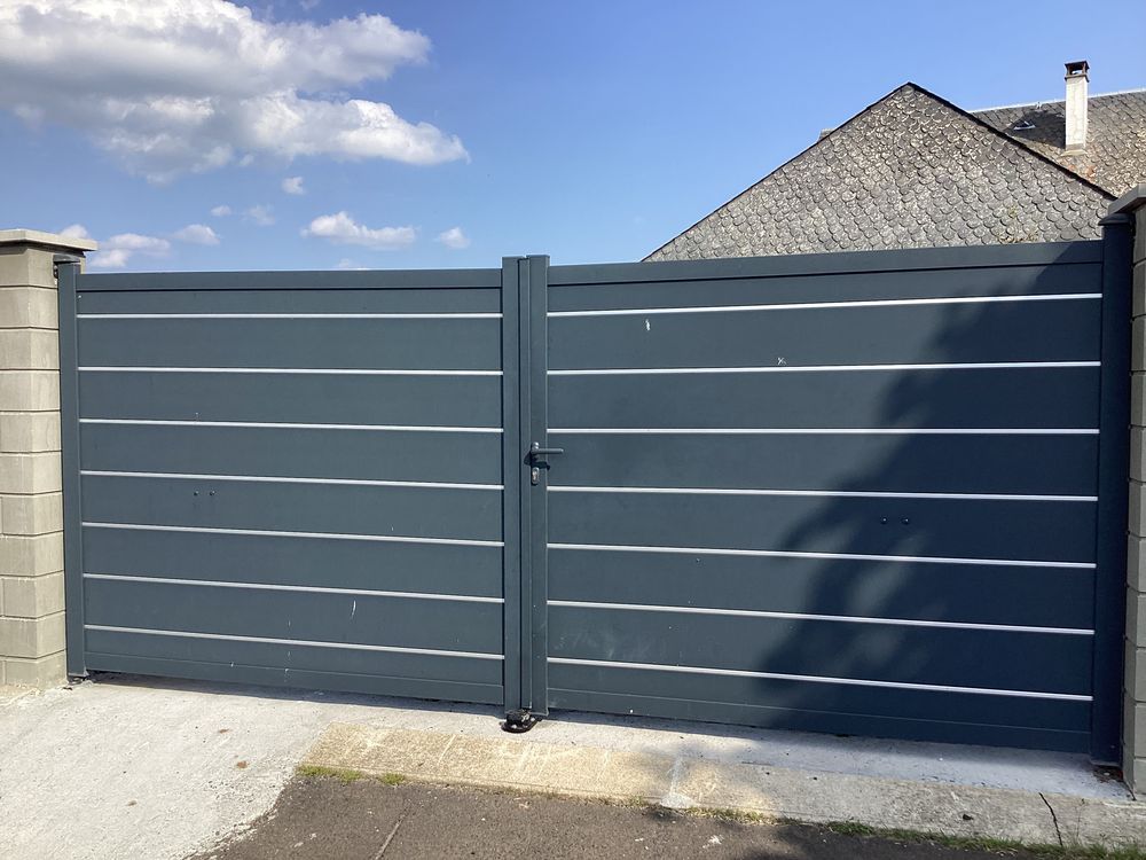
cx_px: 573
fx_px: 1026
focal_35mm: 31
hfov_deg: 58.4
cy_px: 430
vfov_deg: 45.4
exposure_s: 1/1018
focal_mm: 3.3
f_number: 2.4
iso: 25
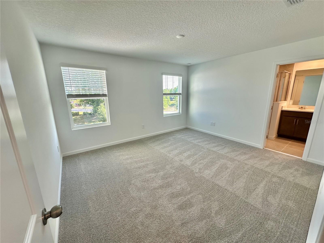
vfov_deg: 85.7
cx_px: 162
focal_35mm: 14
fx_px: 131
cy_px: 122
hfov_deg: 102.1
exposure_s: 1/120
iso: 64
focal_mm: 2.22
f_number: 2.2
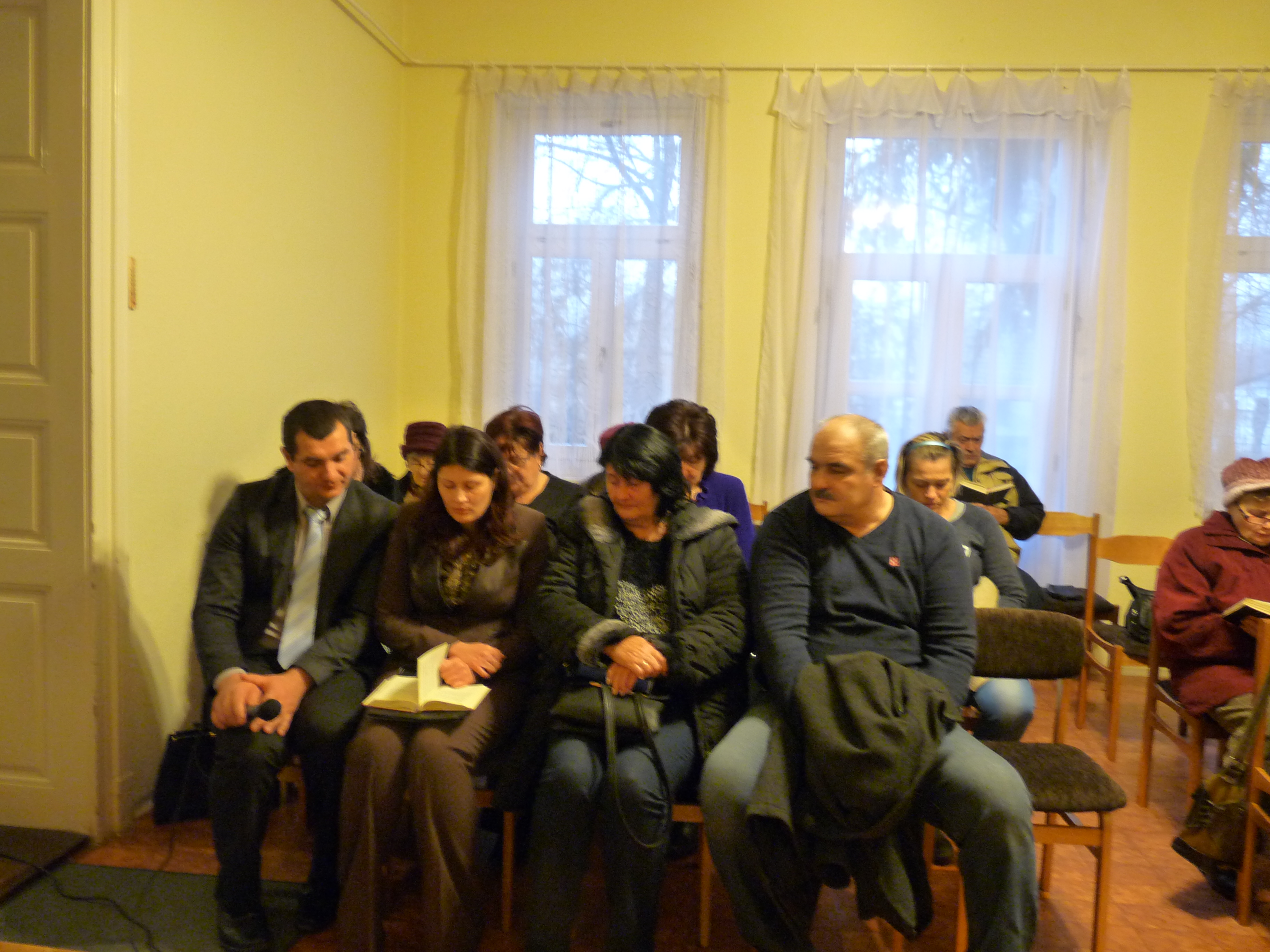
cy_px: 476
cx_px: 635
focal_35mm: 27
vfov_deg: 51.4
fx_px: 991
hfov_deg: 65.3
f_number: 2.8
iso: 400
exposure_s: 1/8
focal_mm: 4.8
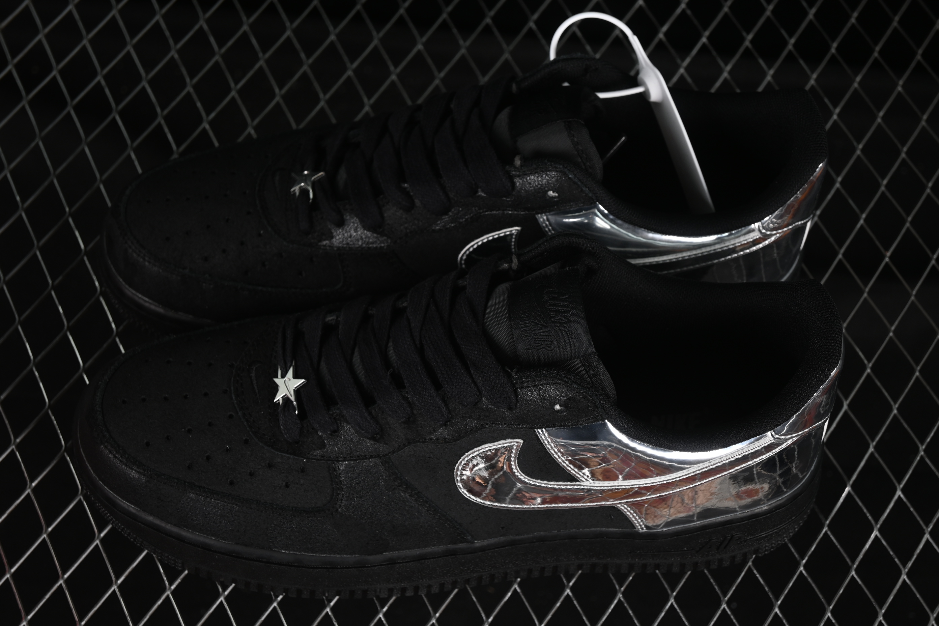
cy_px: 313
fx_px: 1956
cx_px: 470
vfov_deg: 18.2
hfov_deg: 27.0
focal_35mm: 75
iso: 160
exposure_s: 1/50
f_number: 6.3
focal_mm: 50
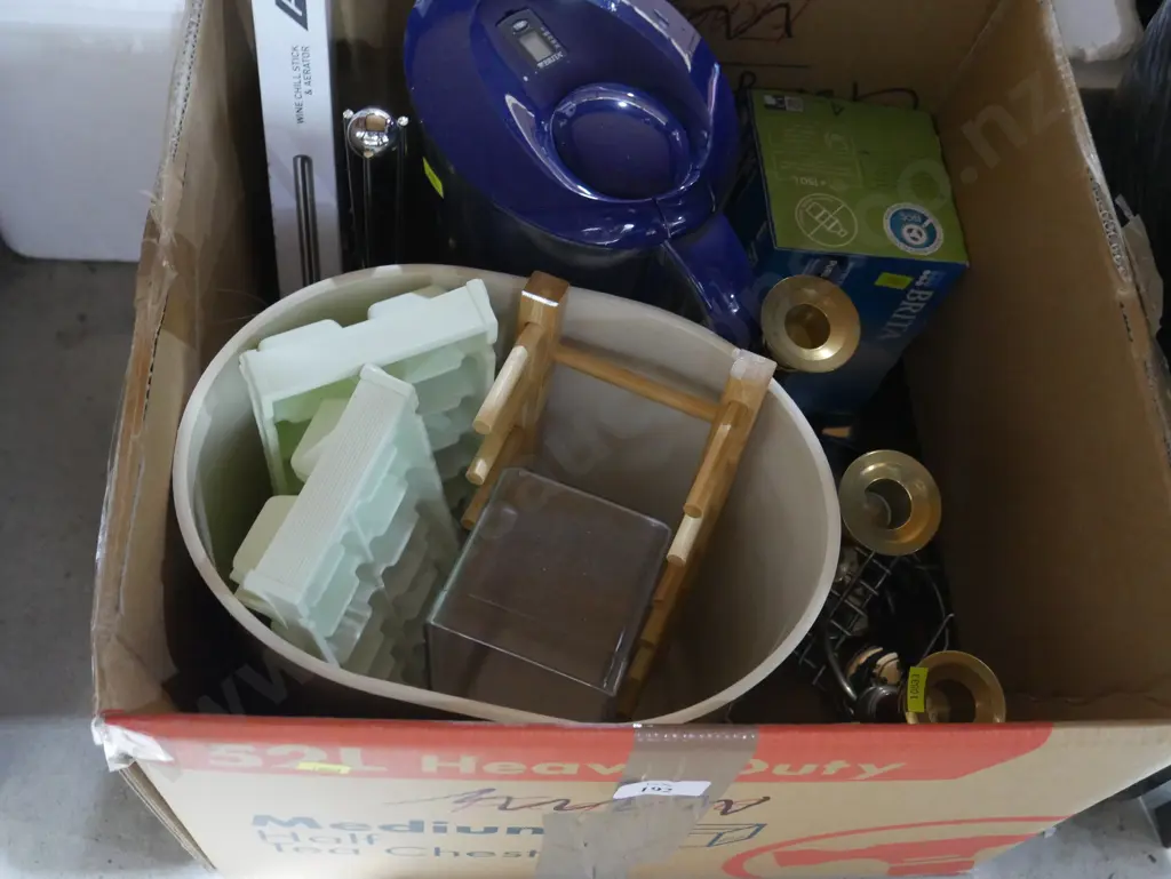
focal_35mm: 40
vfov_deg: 36.0
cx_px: 586
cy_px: 440
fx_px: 1354
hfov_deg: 46.8
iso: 3200
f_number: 4.5
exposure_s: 1/30
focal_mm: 20
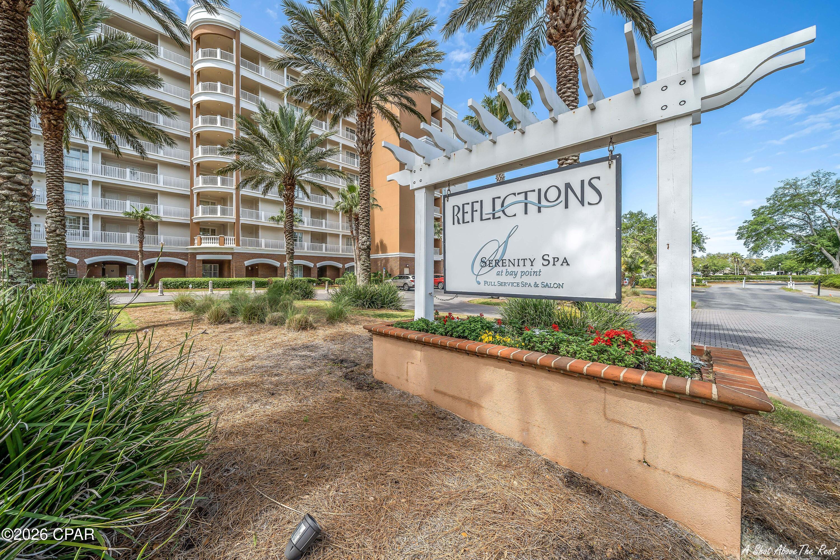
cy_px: 280
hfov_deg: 112.6
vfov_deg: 90.0
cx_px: 420
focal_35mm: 12
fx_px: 280
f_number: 5.6
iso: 100
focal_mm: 12
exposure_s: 1/250
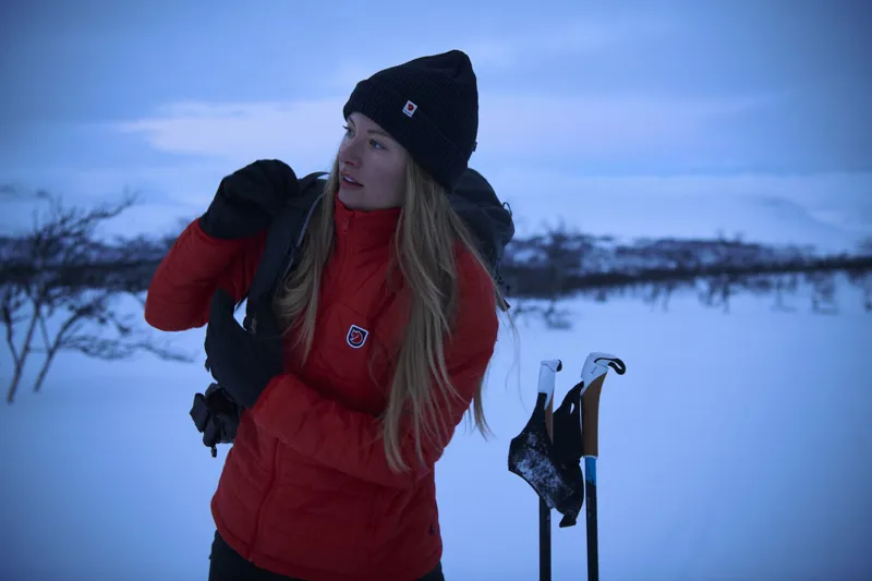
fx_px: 969
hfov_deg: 48.5
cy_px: 290
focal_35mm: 40
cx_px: 436
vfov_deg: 33.4
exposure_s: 1/250
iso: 1600
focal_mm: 40
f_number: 3.5
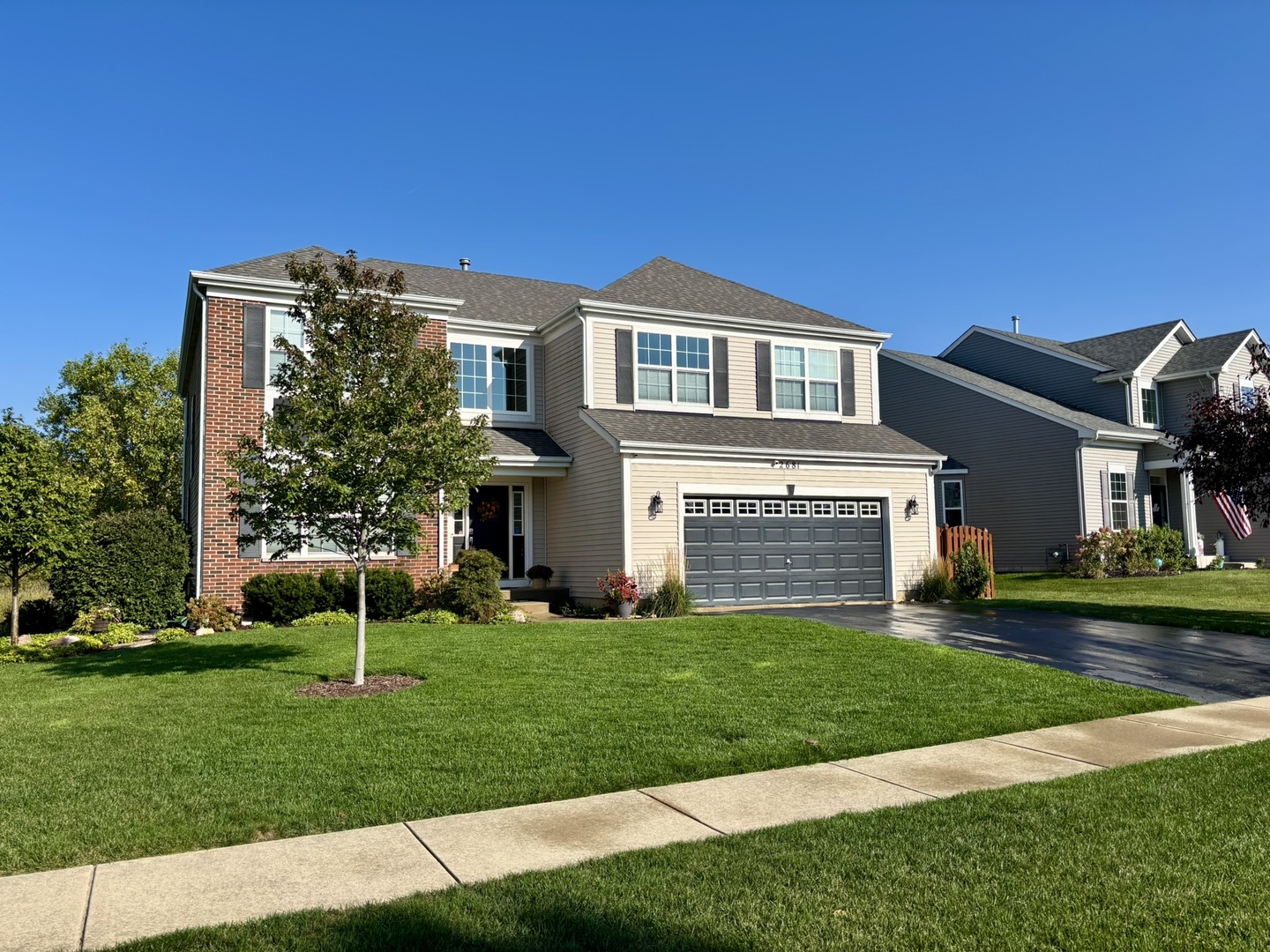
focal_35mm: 26
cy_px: 476
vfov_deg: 53.1
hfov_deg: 67.3
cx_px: 635
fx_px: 954
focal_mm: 5.96
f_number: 1.6
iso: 50
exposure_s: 1/3205
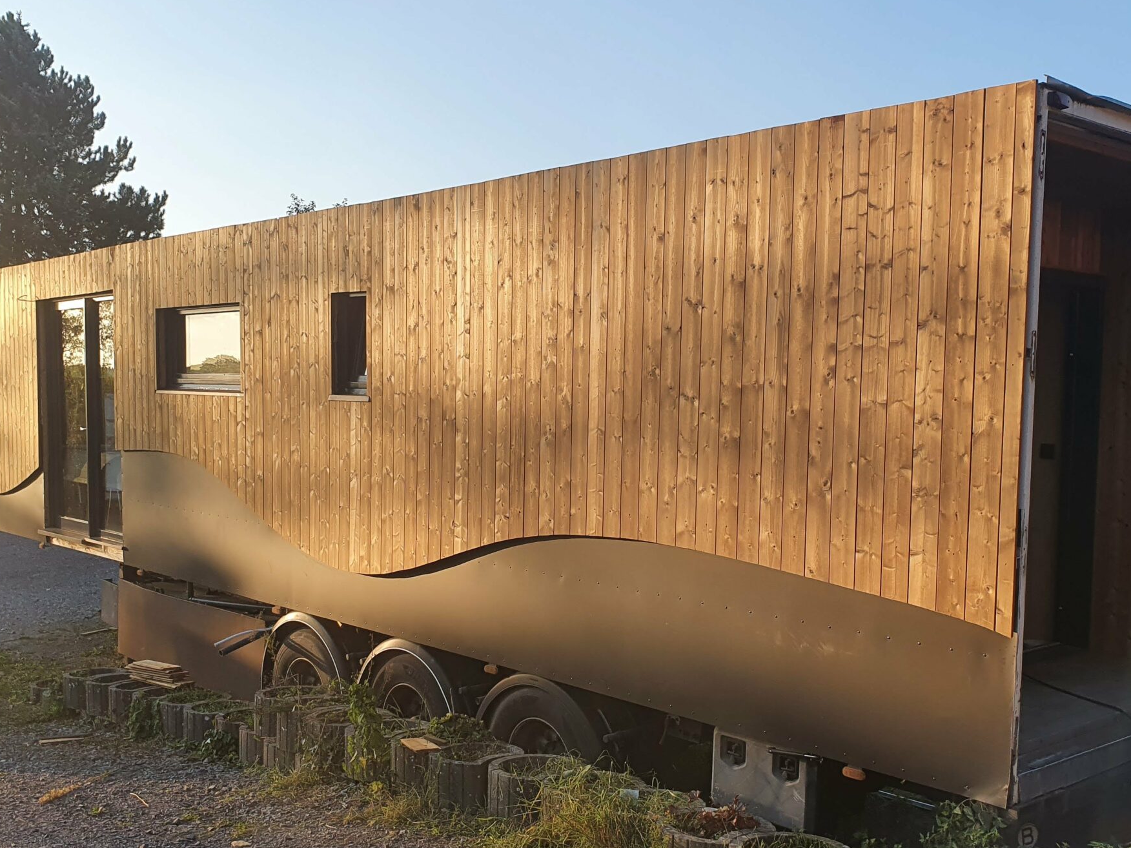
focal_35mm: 38
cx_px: 538
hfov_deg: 49.0
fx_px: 1242
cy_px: 529
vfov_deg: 37.5
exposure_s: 1/688
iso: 50
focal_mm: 4.32
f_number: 2.4
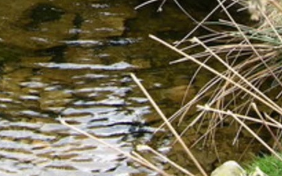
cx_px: -56
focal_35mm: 116
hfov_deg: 17.2
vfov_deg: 10.8
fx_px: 891
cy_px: -108
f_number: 4
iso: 50
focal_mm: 8.9
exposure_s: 1/45.7
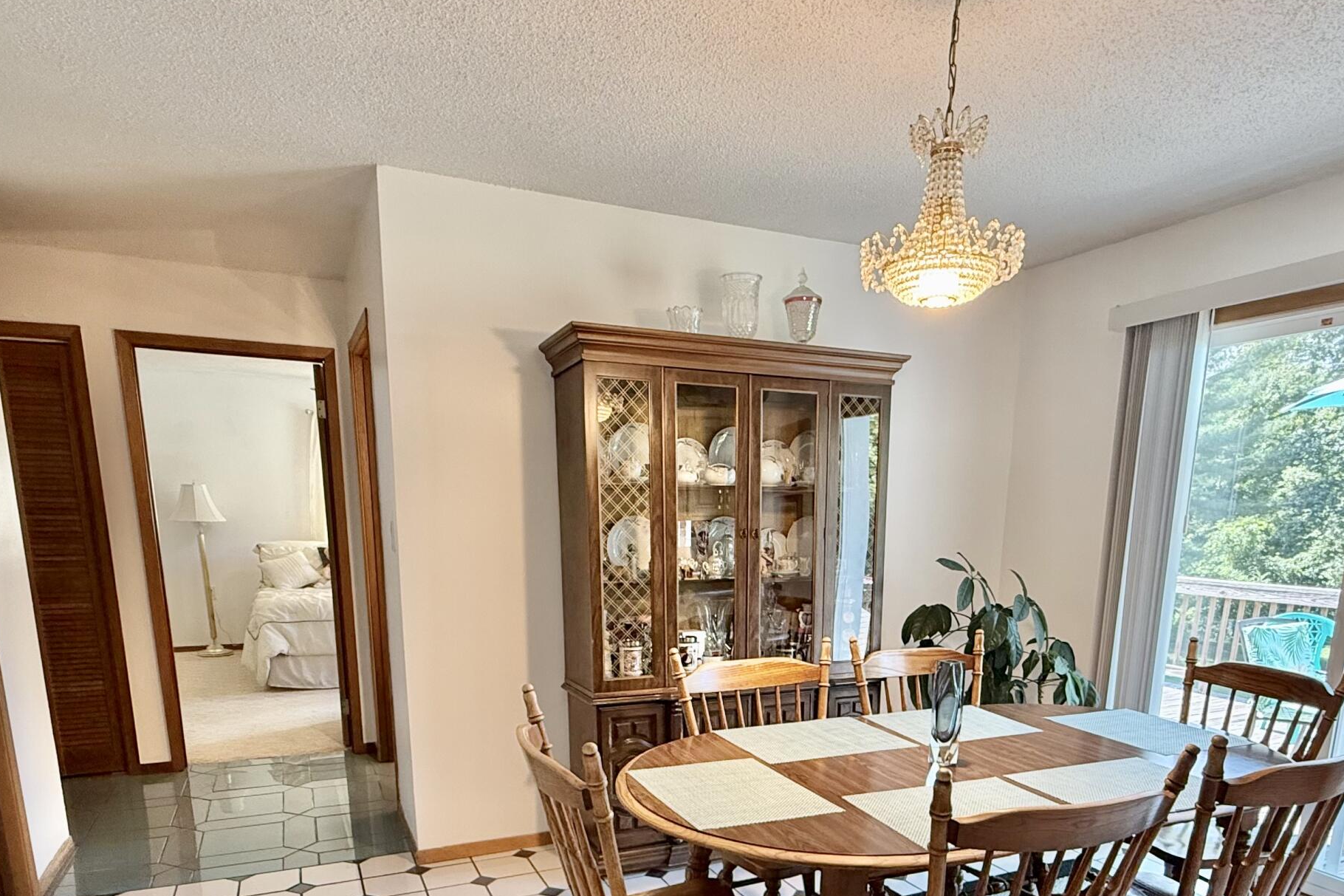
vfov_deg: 50.0
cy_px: 715
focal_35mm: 24
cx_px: 721
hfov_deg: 73.6
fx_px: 896
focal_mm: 2.22
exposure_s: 1/120
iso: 250
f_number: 2.2
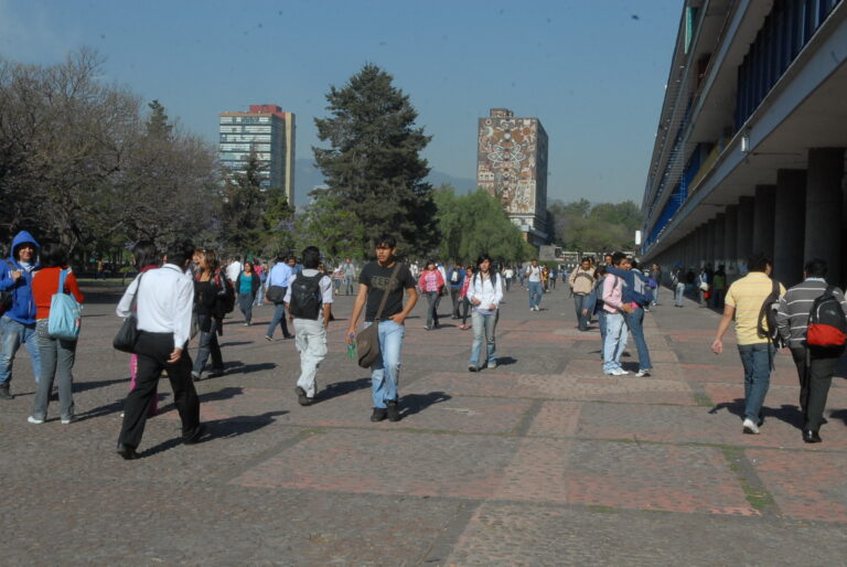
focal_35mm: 46
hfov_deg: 42.3
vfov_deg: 29.0
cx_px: 424
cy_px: 284
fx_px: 1095
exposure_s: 1/100
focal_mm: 31
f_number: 22
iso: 400
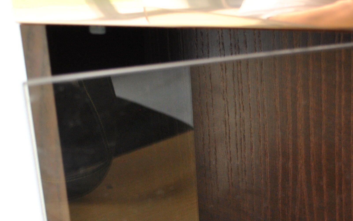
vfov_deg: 16.0
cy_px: 164
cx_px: 239
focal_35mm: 81
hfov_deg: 25.4
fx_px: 779
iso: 280
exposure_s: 1/30
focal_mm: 22
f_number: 3.8
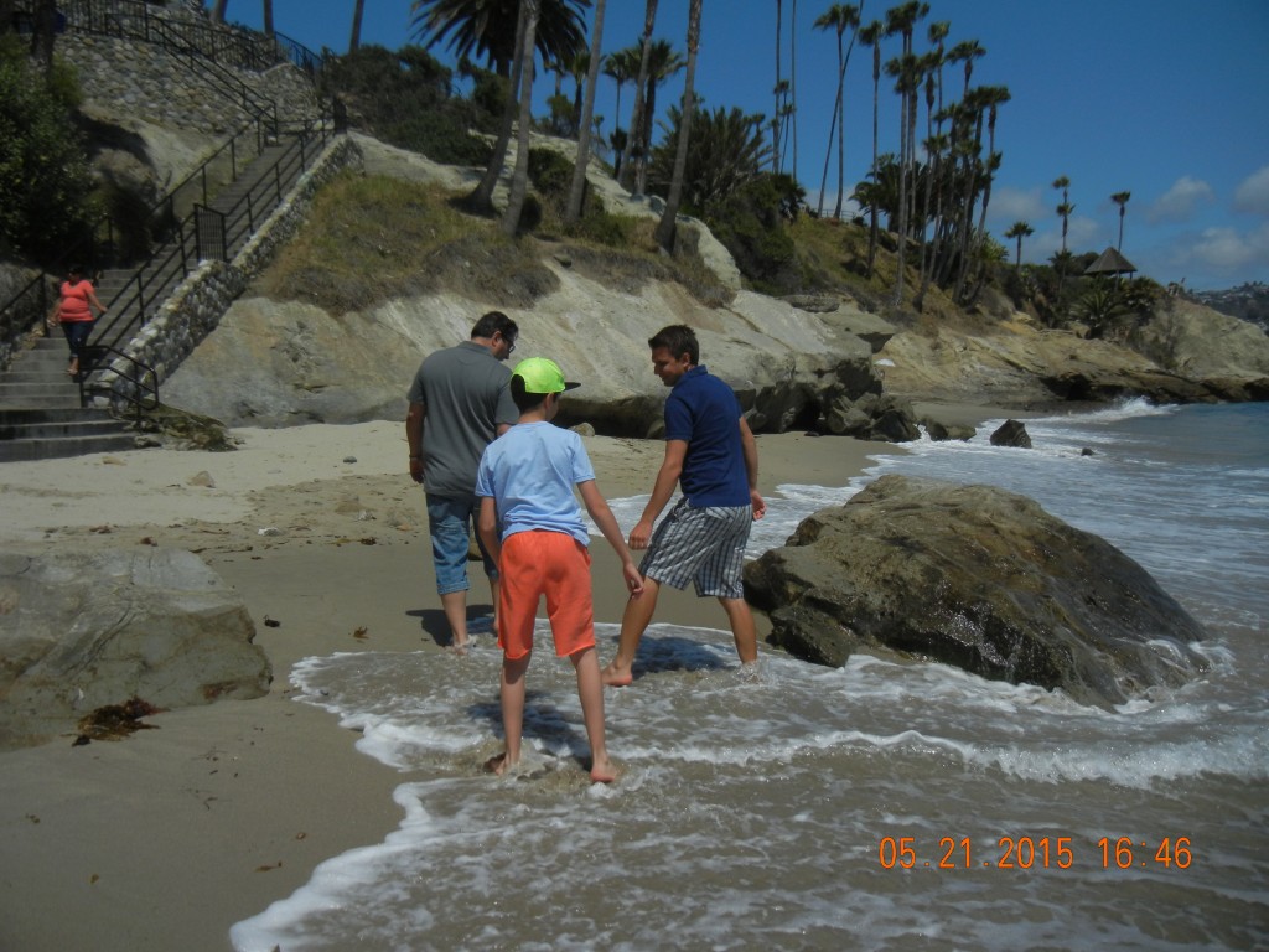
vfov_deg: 46.8
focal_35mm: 30
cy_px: 476
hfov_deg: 60.0
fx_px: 1100
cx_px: 634
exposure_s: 1/1412
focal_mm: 5.4
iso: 160
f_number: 7
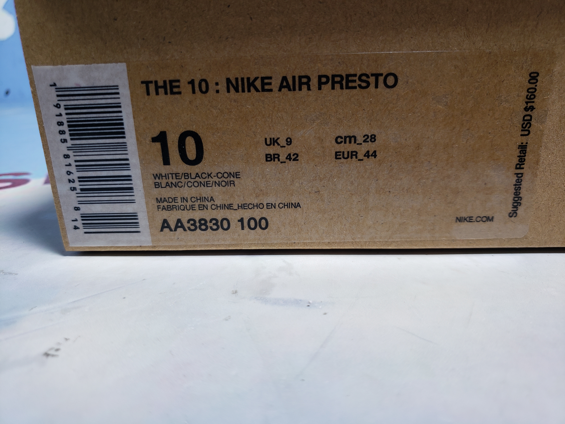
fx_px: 424
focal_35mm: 26
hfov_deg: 67.3
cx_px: 282
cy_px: 212
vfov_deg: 53.1
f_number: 1.5
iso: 50
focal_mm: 4.3
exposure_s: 1/295
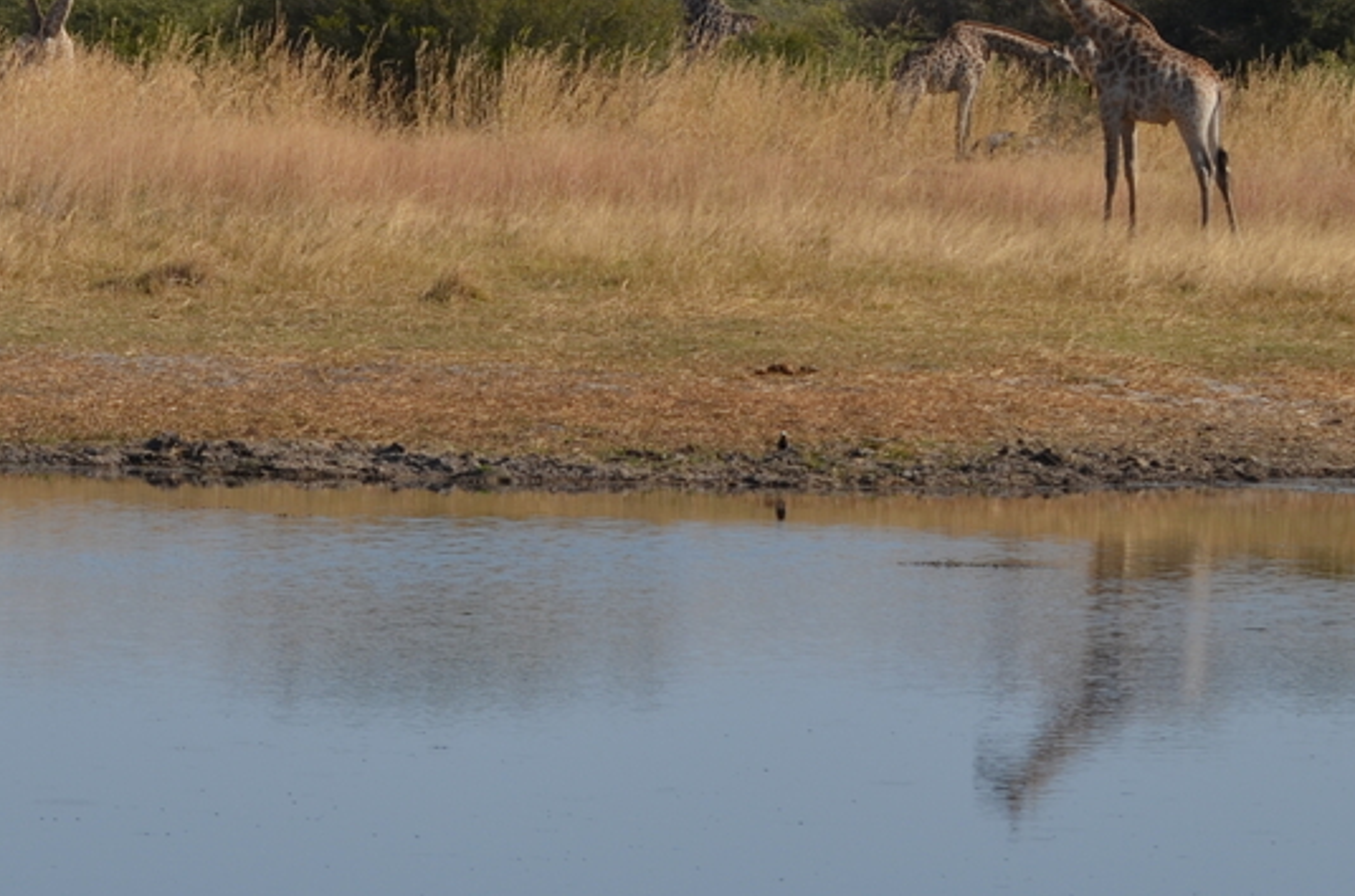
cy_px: 96
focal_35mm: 359
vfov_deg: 3.8
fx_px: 13480
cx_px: -51
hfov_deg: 5.7
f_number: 9
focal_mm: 100
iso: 100
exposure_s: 1/320
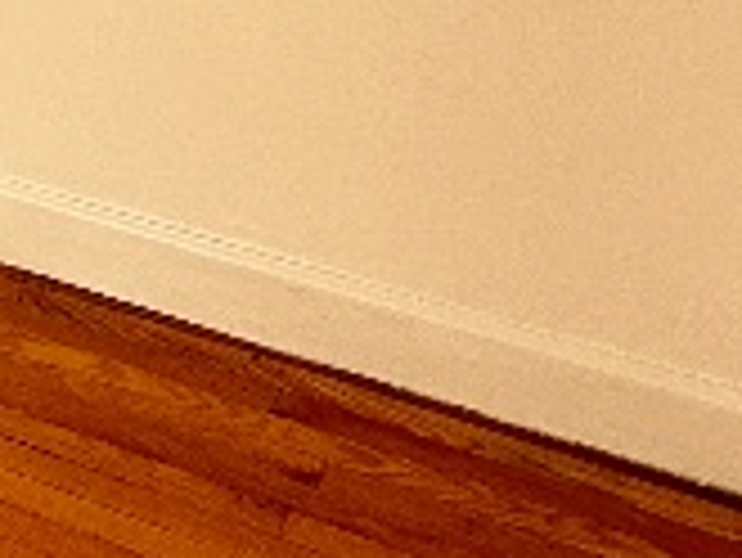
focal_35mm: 87
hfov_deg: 18.6
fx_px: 1866
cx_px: -504
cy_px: -662
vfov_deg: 13.6
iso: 40
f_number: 2.2
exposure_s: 1/225
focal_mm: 2.22
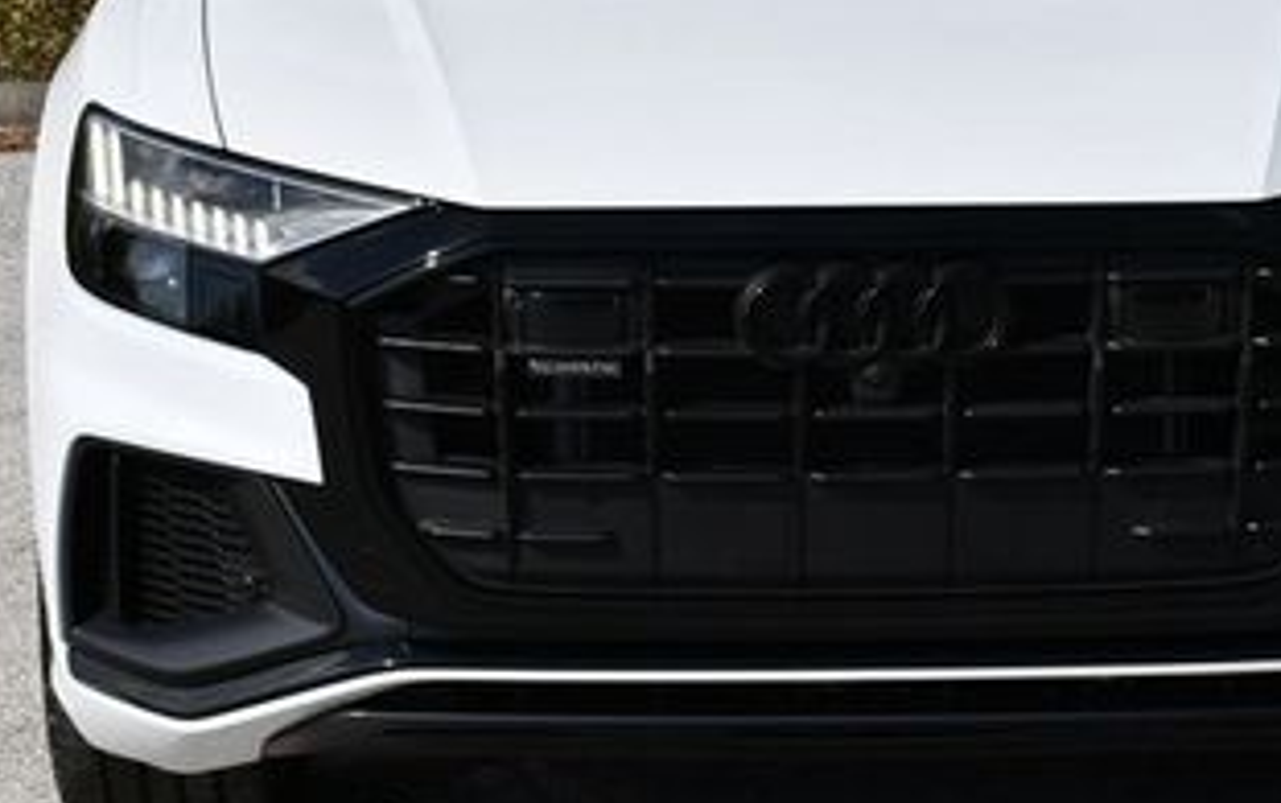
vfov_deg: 10.1
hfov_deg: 16.0
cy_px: 210
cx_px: 844
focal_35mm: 130
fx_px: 4543
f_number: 10
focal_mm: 31
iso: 100
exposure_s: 1/400
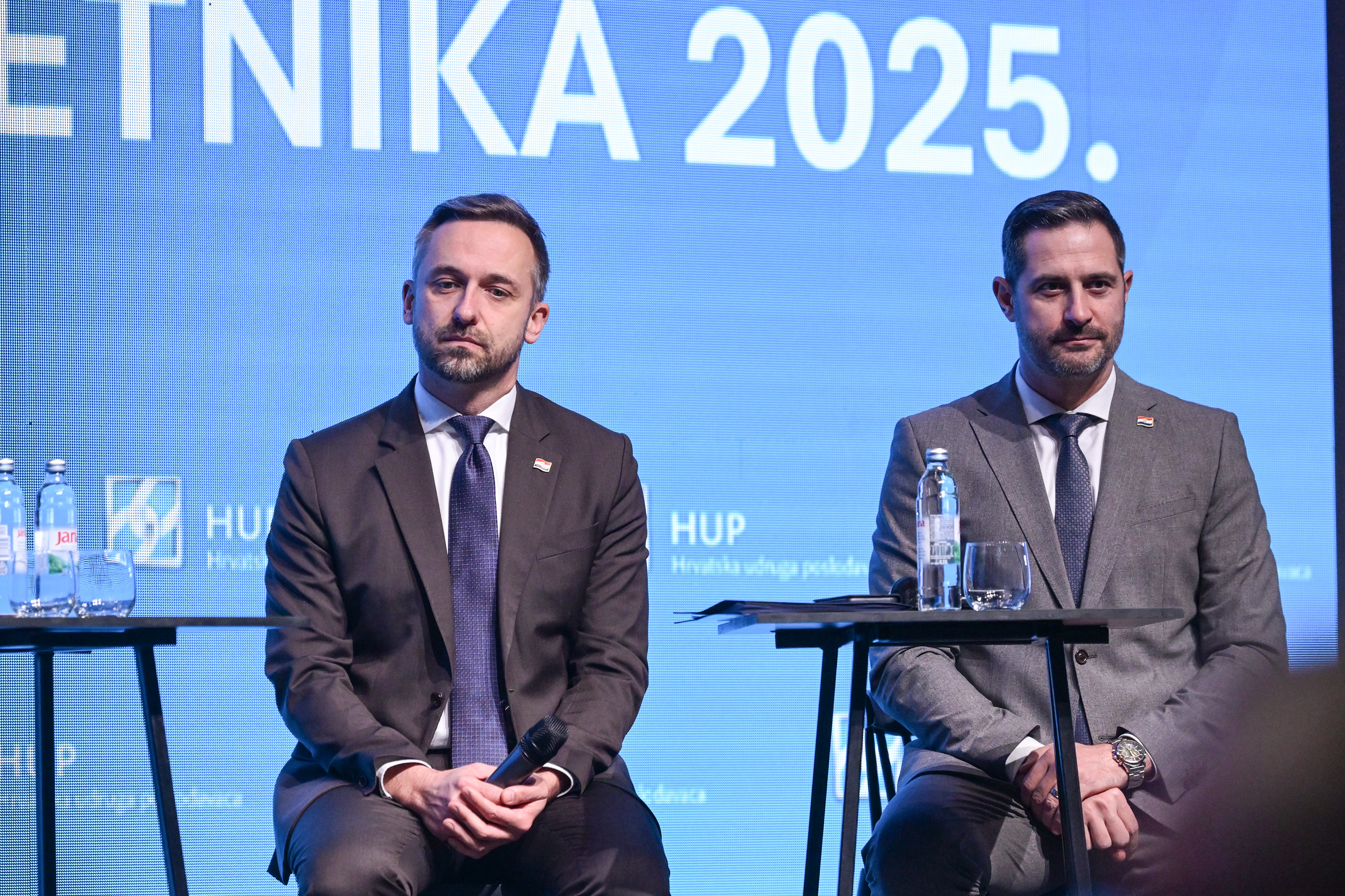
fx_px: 9525
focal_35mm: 255
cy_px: 448
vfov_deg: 5.4
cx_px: 672
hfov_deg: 8.1
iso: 2500
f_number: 2.8
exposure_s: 1/250
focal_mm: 170
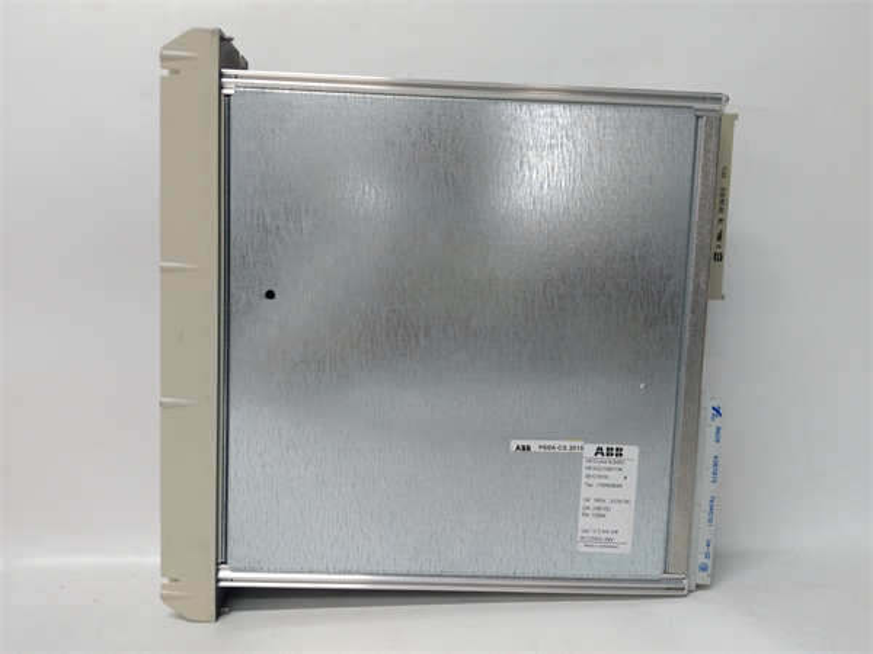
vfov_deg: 51.4
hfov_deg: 65.3
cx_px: 436
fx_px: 681
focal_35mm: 27
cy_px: 327
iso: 188
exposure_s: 1/33
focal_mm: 3.79
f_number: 2
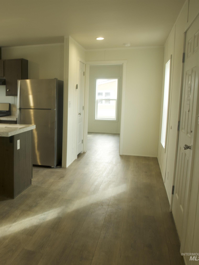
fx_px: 268
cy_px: 134
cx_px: 10
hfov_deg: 37.3
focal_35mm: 35
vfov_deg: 52.6
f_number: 5.6
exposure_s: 1/30
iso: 250
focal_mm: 16
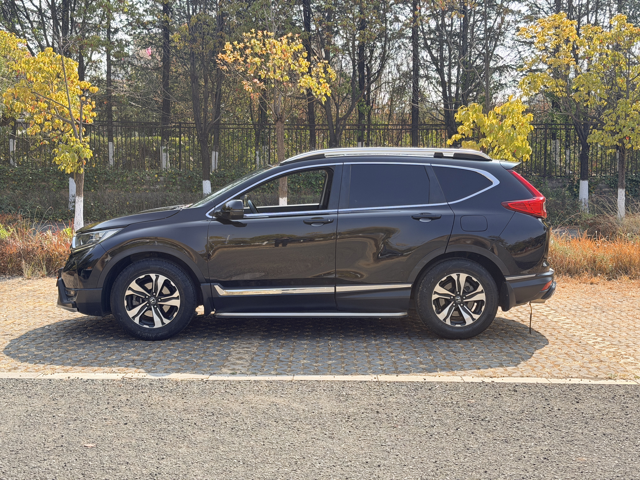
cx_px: 320
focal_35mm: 48
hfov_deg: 39.7
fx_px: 887
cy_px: 240
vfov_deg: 30.3
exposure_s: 1/1203
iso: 100
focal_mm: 6.76
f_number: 1.78
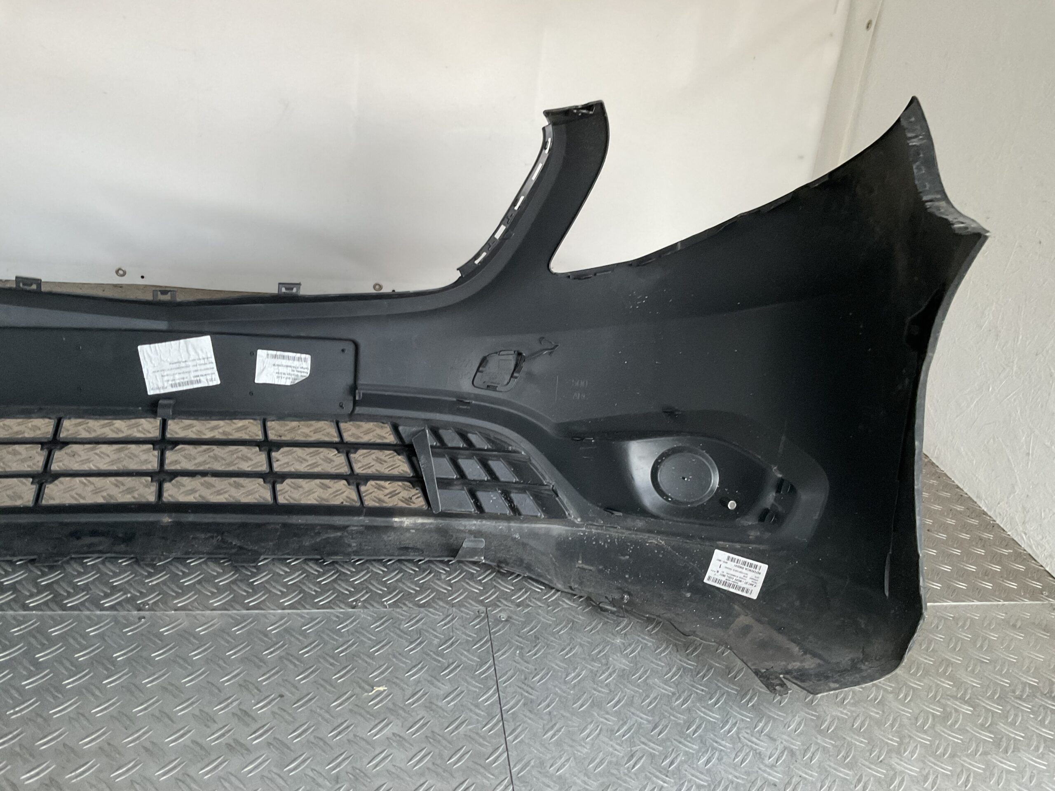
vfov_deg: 48.2
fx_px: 884
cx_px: 528
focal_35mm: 29
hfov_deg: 61.7
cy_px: 396
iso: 200
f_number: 1.8
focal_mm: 3
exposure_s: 1/50
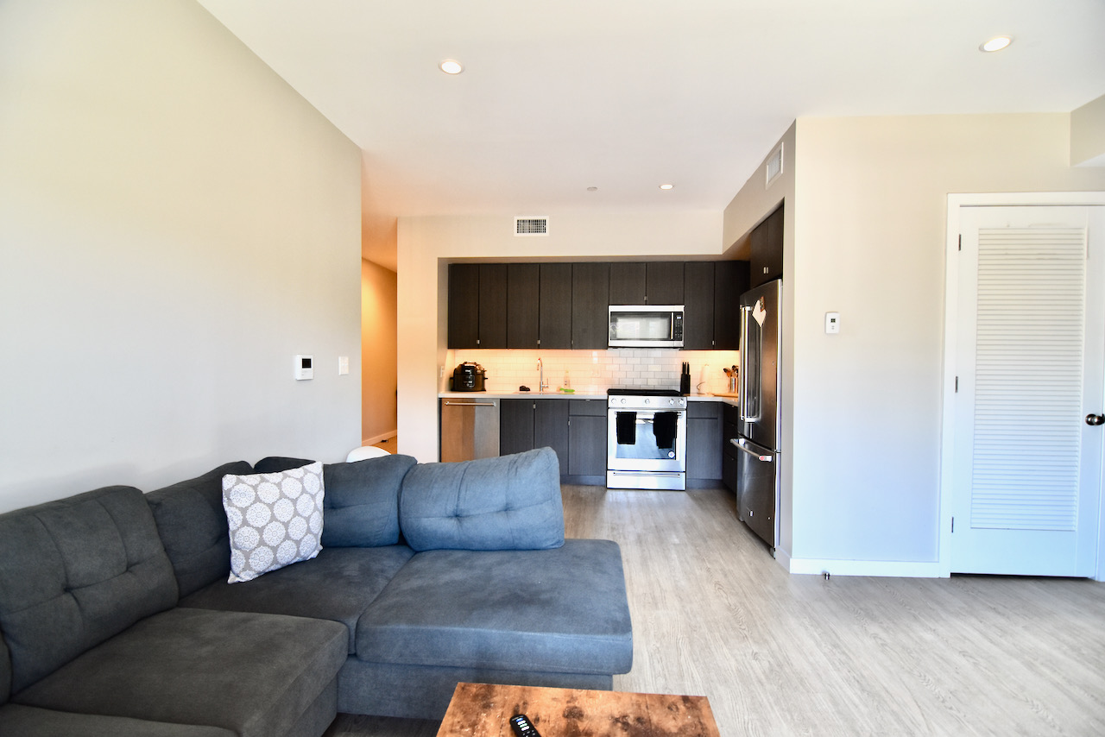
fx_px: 507
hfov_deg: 95.0
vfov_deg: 72.1
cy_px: 368
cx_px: 552
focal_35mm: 16
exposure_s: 1/80
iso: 800
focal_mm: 11
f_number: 4.5
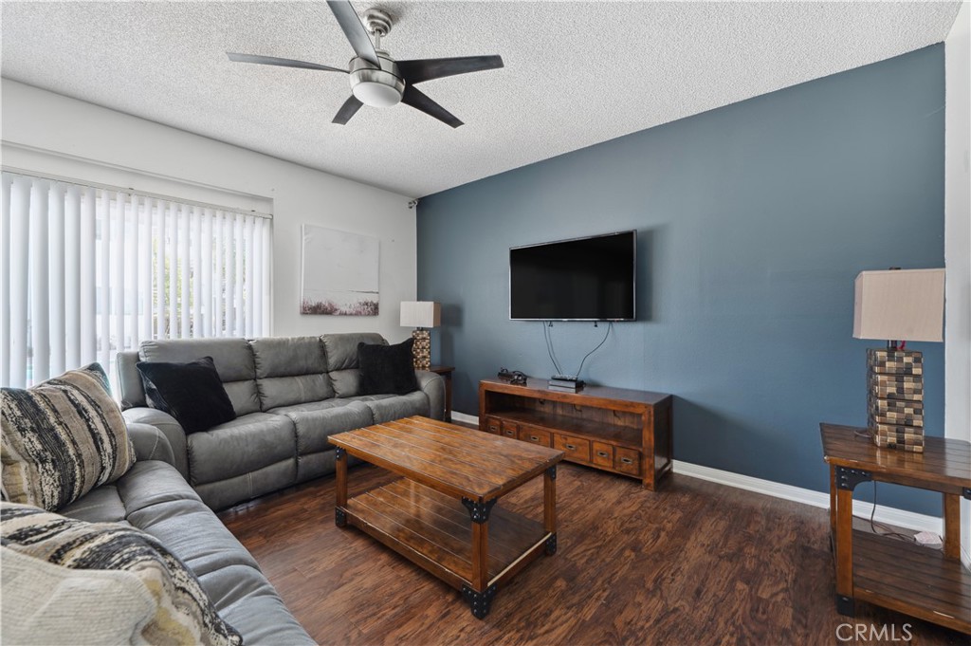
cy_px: 323
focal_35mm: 14
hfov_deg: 104.3
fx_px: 377
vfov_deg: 81.1
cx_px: 486
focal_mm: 14
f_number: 9
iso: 100
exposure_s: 1/8
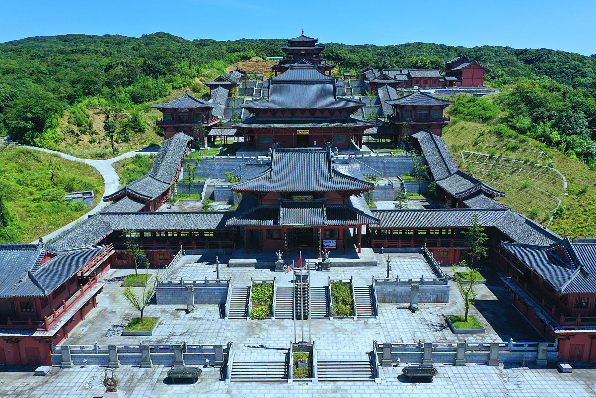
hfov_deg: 65.5
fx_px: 464
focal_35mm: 28
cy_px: 199
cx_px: 298
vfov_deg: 46.4
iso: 100
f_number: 4
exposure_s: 1/1000
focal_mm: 10.26
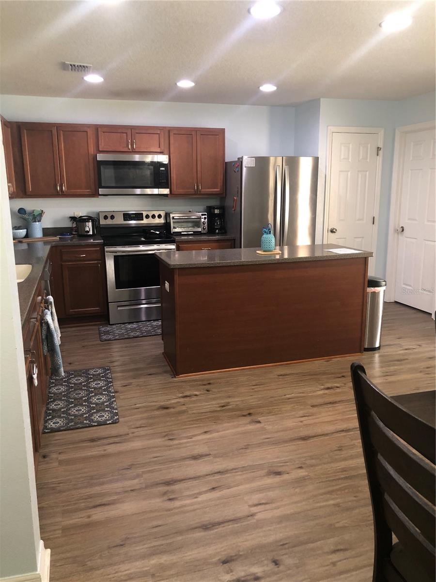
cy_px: 291
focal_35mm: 28
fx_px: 470
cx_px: 218
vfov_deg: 63.4
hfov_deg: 49.7
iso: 50
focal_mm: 3.99
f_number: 1.8
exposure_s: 1/15
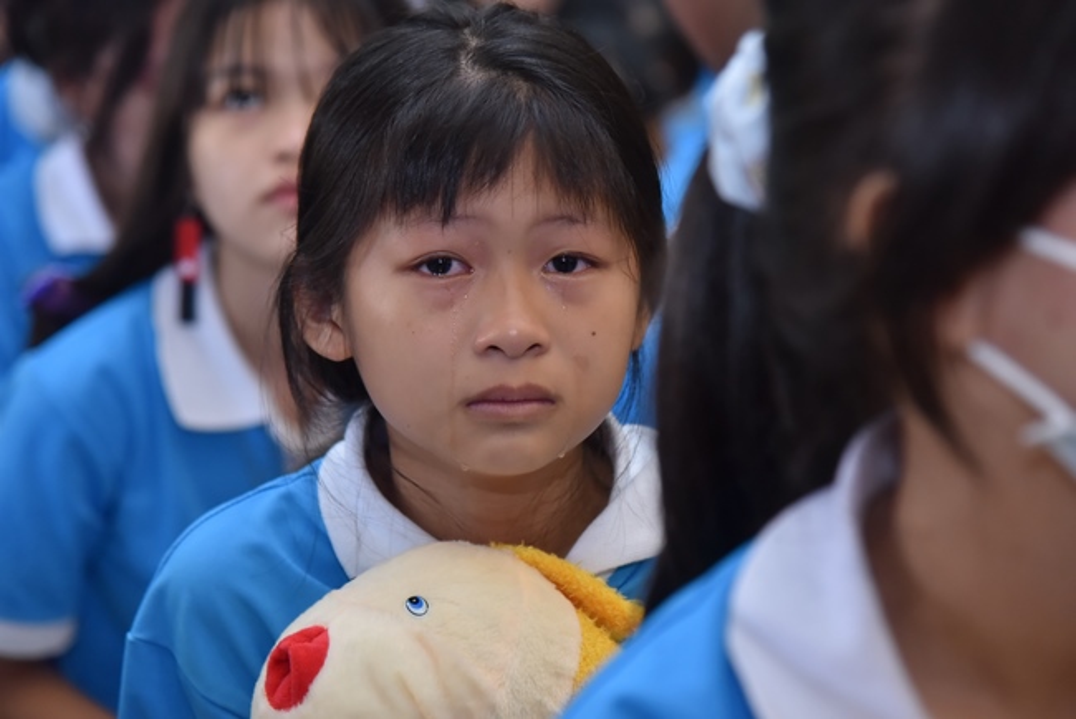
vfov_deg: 11.4
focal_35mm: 120
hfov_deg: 17.1
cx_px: 538
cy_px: 360
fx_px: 3588
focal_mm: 120
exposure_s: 1/125
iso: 1600
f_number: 4.5
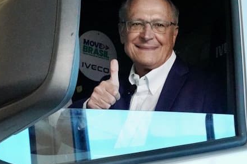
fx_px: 890
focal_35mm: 130
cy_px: 126
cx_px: 181
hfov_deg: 15.7
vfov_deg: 10.5
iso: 10000
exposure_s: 1/500
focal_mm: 43.6
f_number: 9
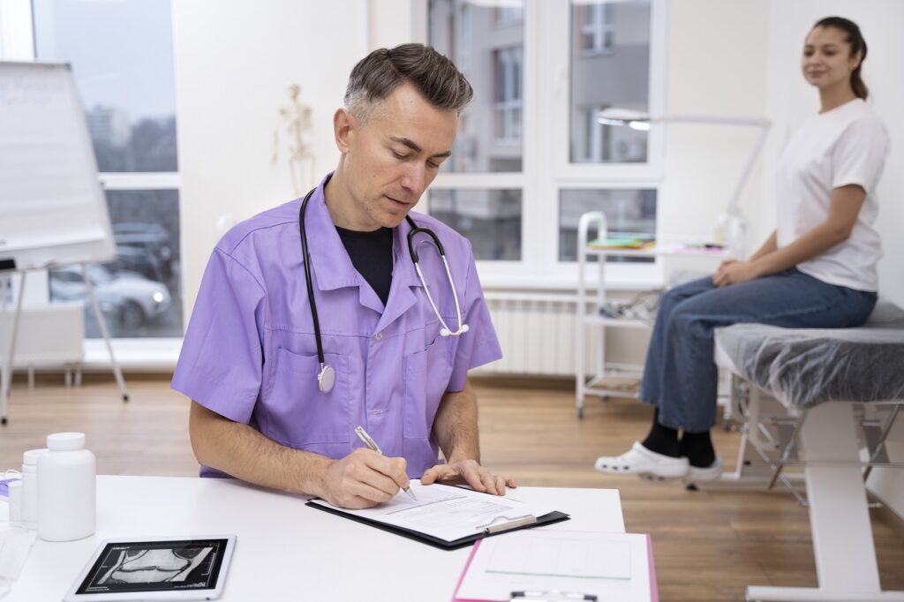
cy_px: 301
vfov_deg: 31.3
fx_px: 1074
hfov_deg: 45.6
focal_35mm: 43
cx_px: 452
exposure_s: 1/160
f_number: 2.8
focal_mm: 42.8
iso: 250
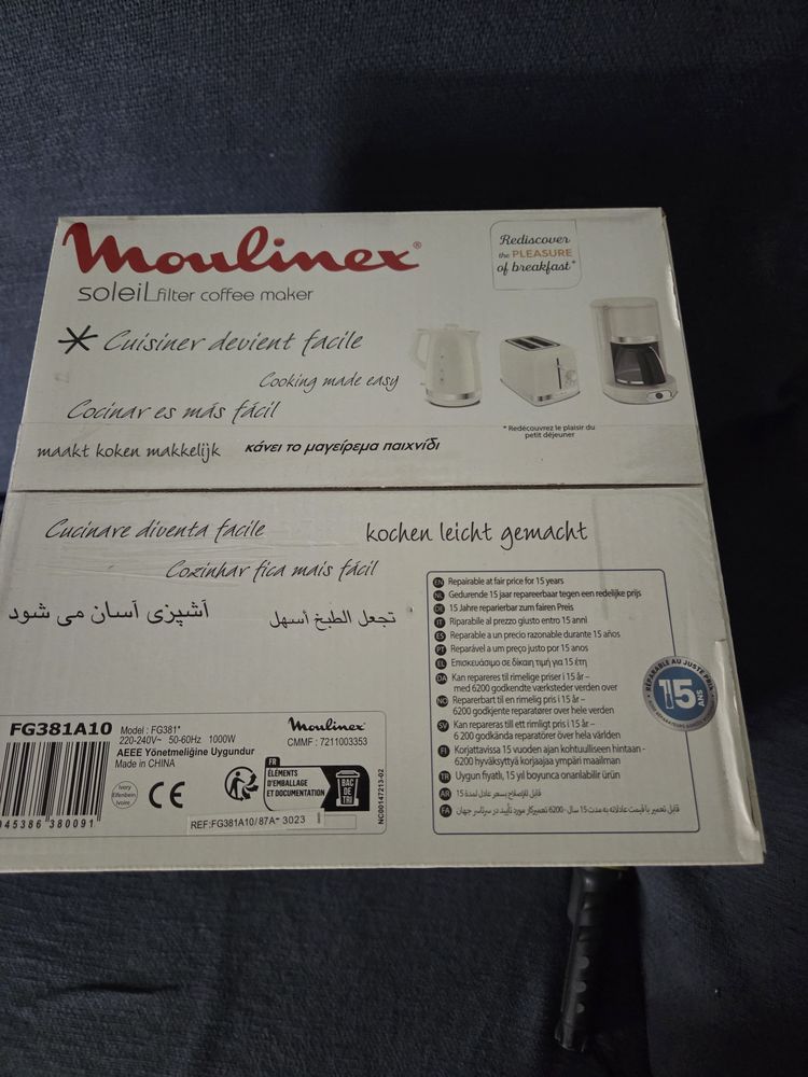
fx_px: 716
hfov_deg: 58.9
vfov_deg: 73.9
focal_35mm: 23
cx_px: 404
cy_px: 538
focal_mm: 5.4
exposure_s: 1/100
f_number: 1.8
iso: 2000
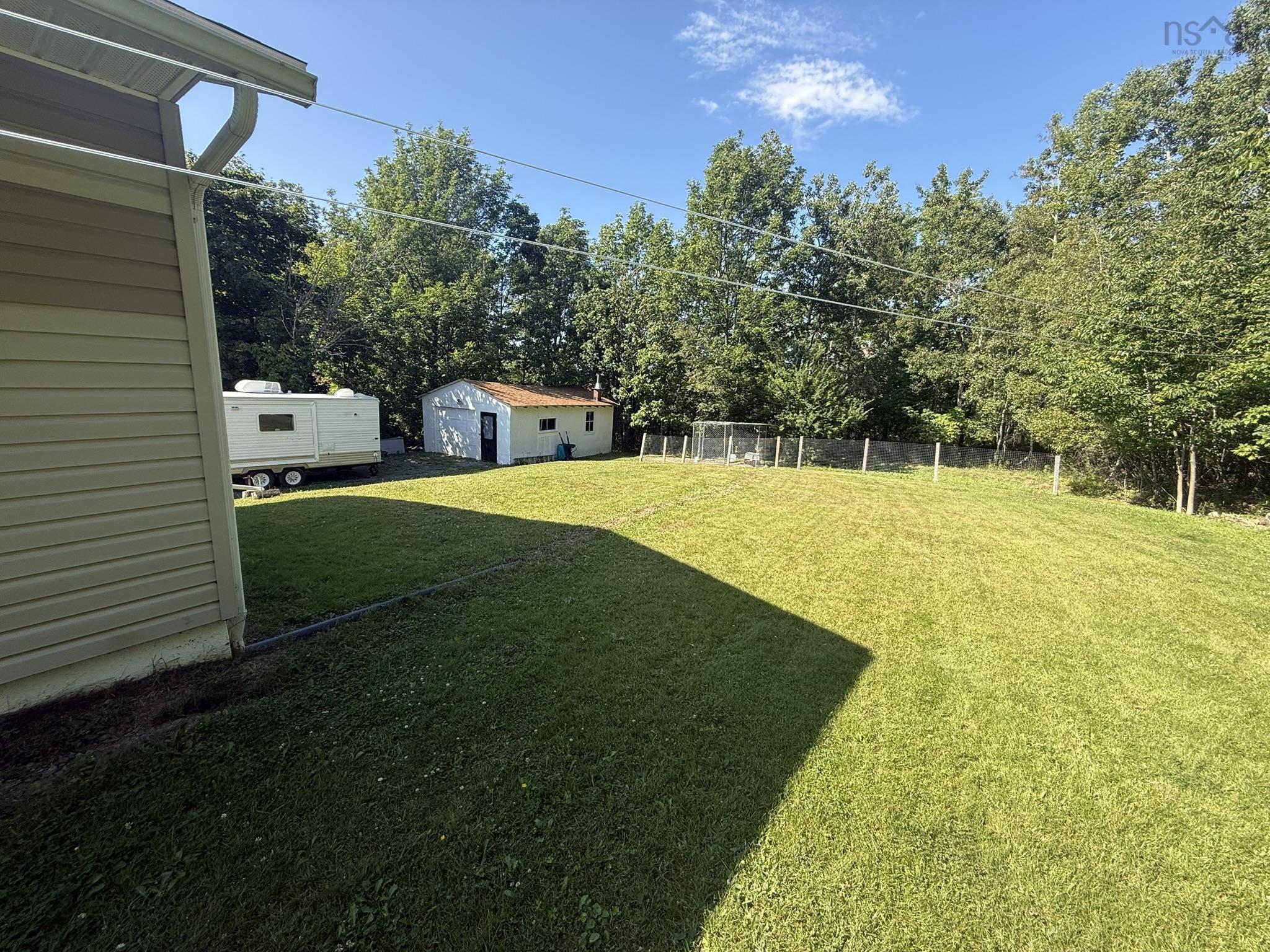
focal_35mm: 14
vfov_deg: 85.7
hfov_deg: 102.1
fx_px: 514
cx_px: 635
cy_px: 476
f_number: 2.2
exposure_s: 1/510
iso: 50
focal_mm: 2.22
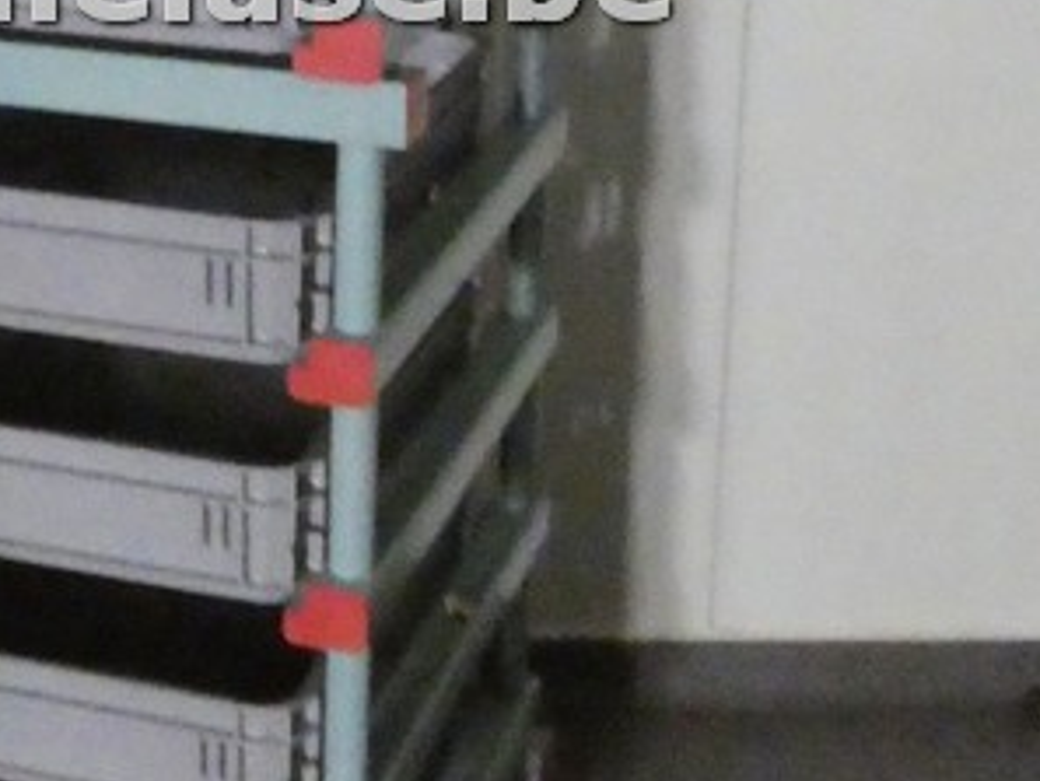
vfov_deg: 16.4
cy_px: -25
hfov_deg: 21.7
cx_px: 98
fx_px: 2645
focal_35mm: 88
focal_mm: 4.3
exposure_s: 1/100
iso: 3200
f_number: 3.3
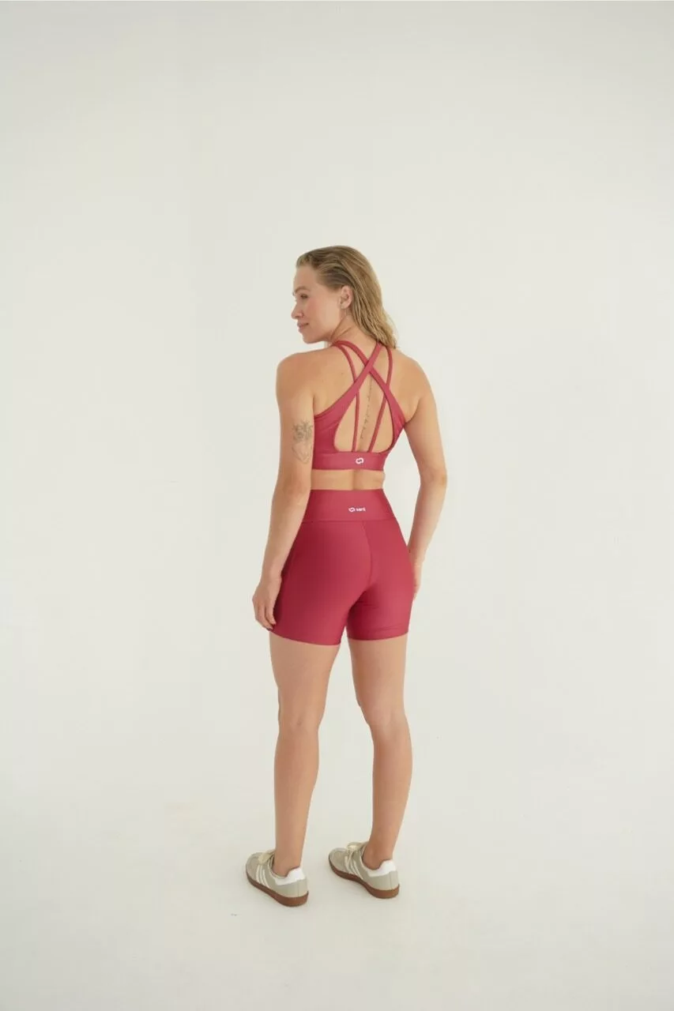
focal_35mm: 36
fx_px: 1011
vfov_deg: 53.1
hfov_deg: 36.9
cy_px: 506
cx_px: 337
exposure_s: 1/125
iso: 125
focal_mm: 24
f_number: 5
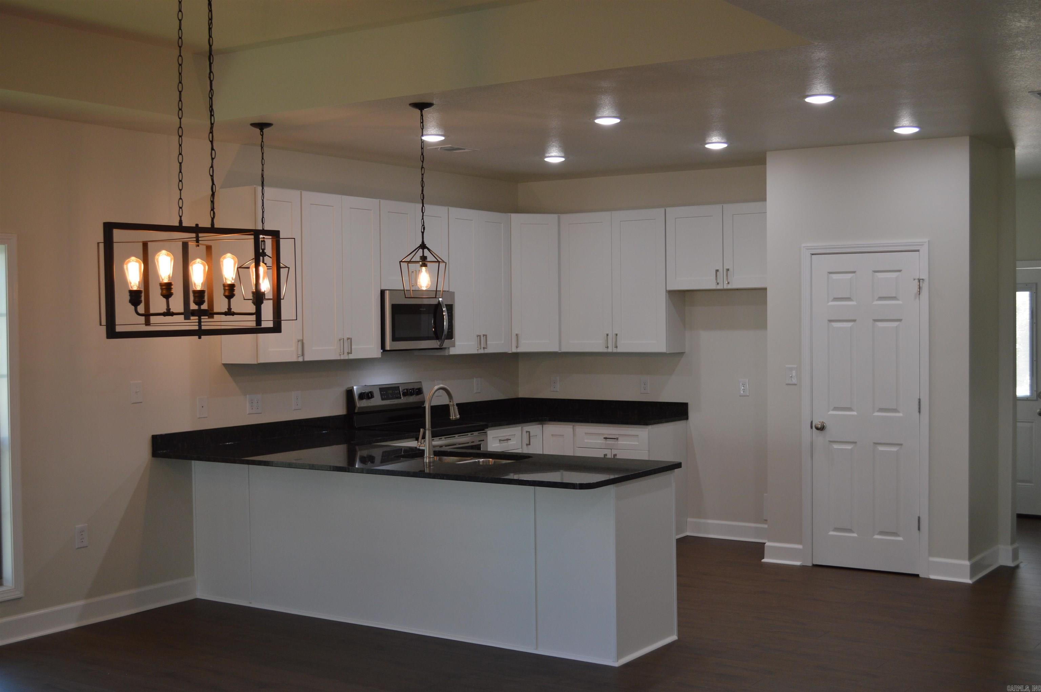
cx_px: 520
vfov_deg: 29.8
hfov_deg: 43.6
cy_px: 346
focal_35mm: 45
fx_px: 1300
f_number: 5
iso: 400
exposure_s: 1/100
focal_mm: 30
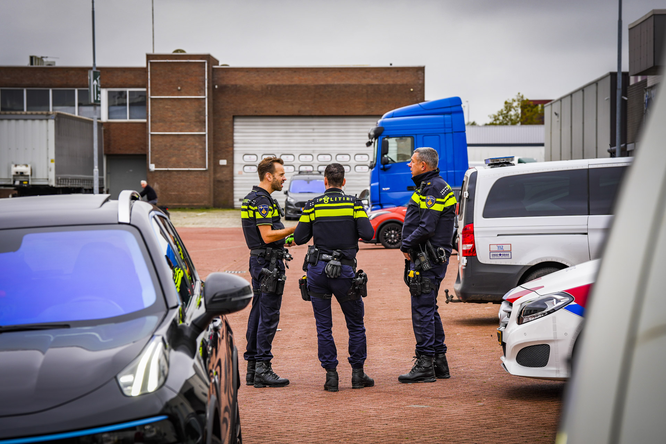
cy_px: 222
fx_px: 1887
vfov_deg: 13.4
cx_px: 333
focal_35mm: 102
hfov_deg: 20.0
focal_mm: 102
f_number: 5.6
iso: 100
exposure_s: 1/125
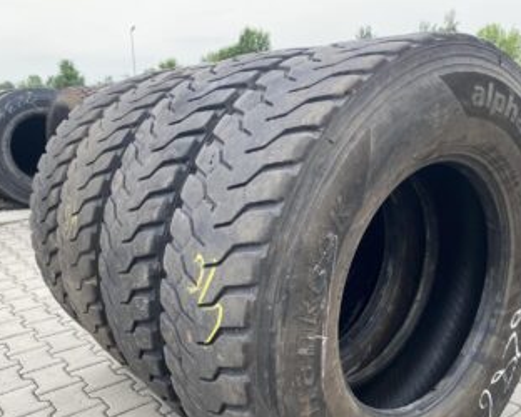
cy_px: 264
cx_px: 267
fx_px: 540
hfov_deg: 51.5
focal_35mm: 35
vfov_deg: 41.9
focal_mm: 4.25
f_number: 1.8
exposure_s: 1/357
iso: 32
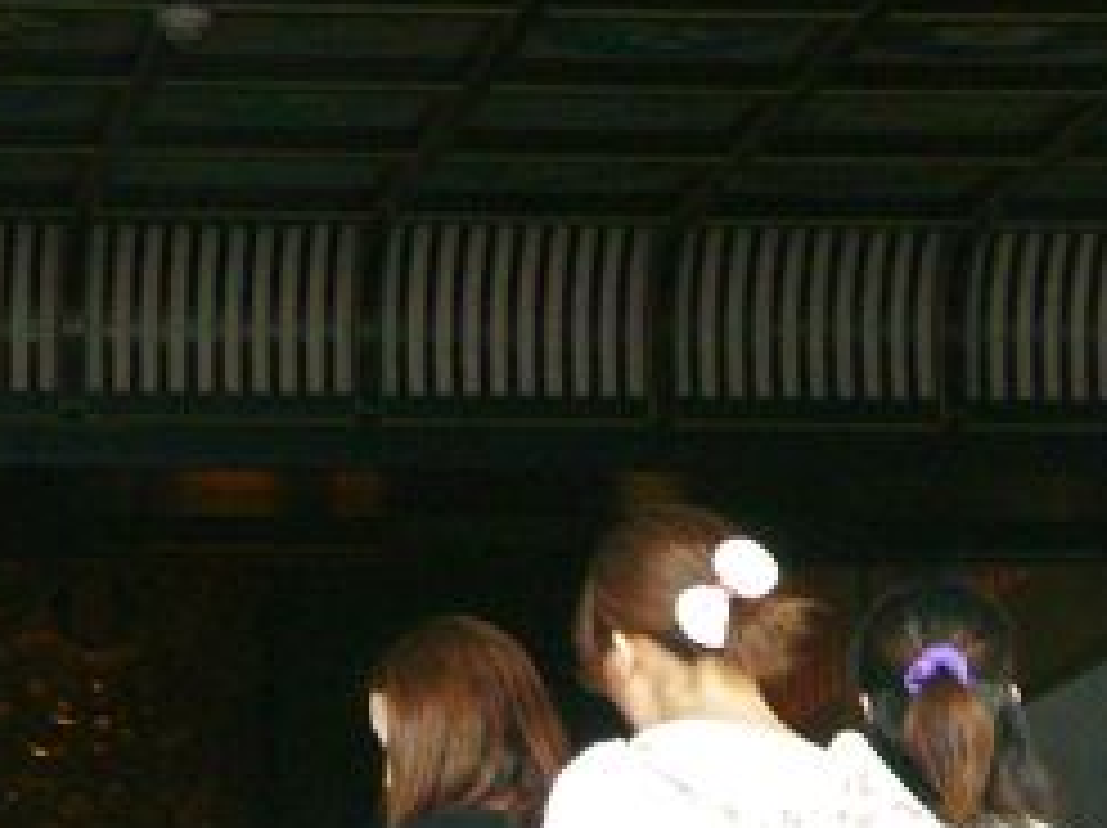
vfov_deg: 7.2
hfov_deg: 9.6
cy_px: -74
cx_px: 153
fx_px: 6581
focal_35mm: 206
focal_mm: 16.3
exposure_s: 1/100
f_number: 4.3
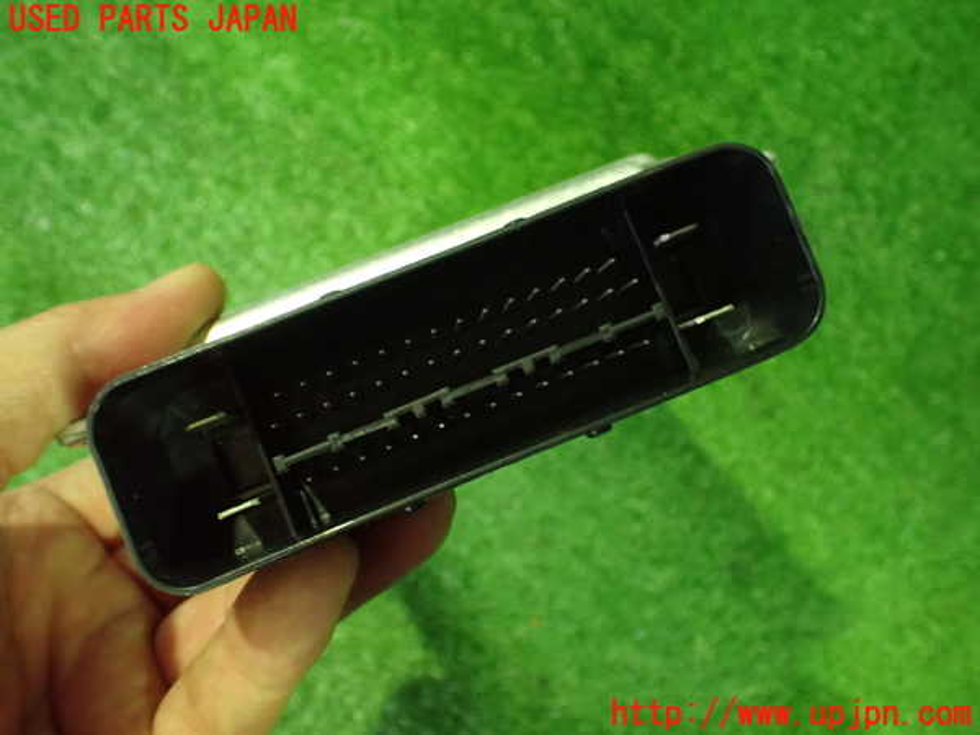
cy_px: 368
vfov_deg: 46.8
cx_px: 490
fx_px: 849
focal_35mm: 30
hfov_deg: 60.0
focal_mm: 5.4
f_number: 2.3
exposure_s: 1/30
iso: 1250
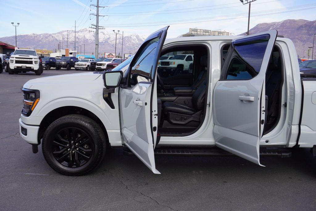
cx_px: 158
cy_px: 106
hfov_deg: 55.1
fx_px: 303
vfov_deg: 38.4
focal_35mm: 34
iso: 100
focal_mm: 23
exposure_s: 1/160
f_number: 7.1
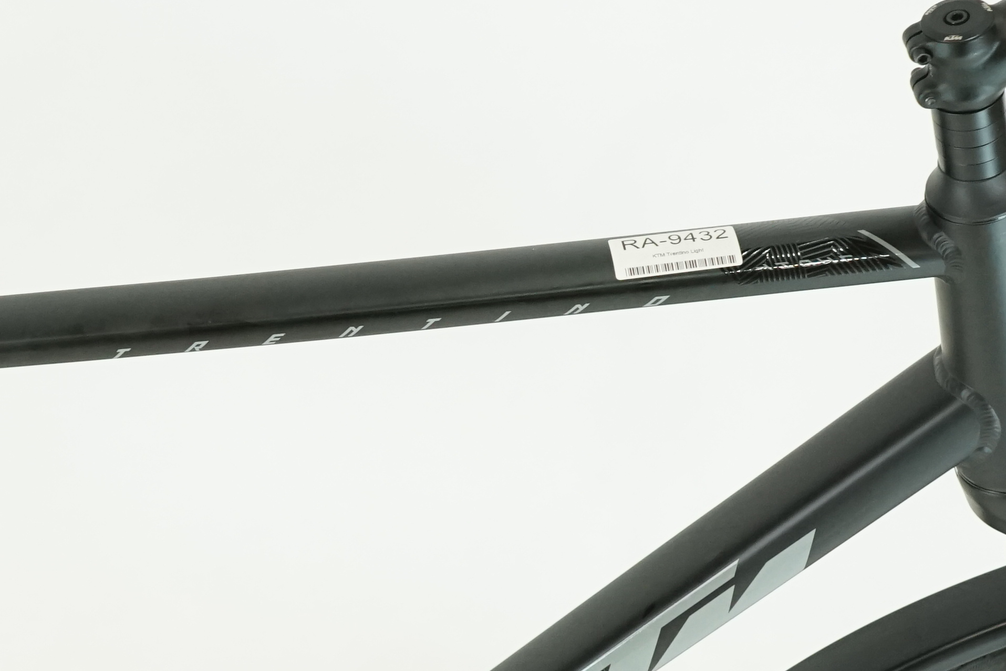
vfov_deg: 14.5
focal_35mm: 94
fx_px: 2627
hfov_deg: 21.4
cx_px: 208
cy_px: 409
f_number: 5
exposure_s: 1/200
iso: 1600
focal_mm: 30
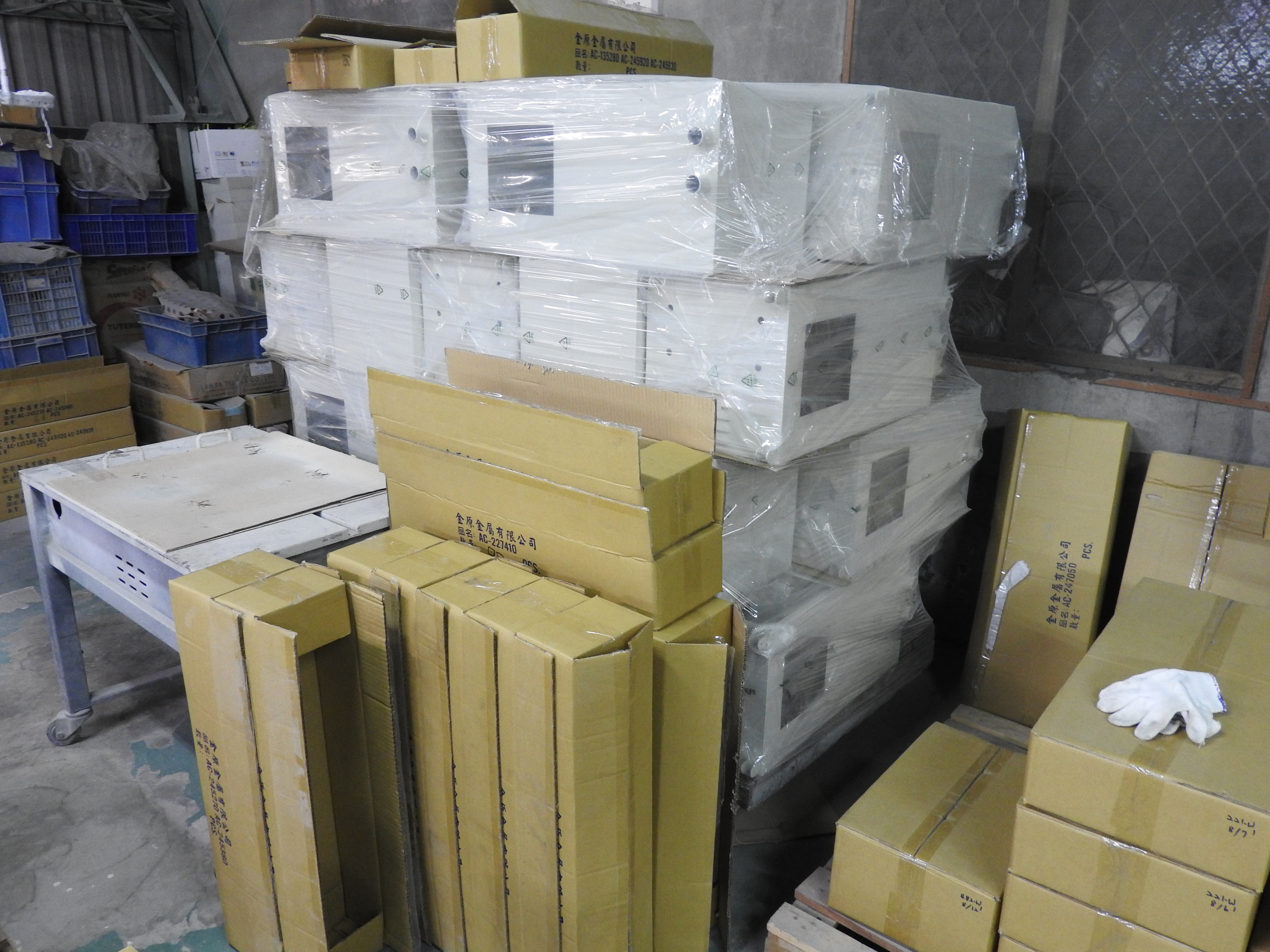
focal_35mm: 28
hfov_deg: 63.4
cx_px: 635
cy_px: 476
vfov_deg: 49.7
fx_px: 1027
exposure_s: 1/13
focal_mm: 5
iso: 400
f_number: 3.5
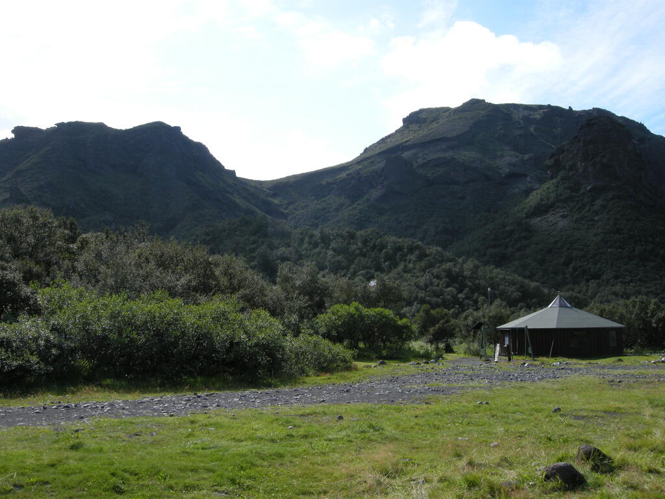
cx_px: 332
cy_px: 250
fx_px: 672
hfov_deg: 52.6
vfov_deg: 40.7
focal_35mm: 35
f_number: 6.1
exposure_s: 1/316
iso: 100
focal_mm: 7.5
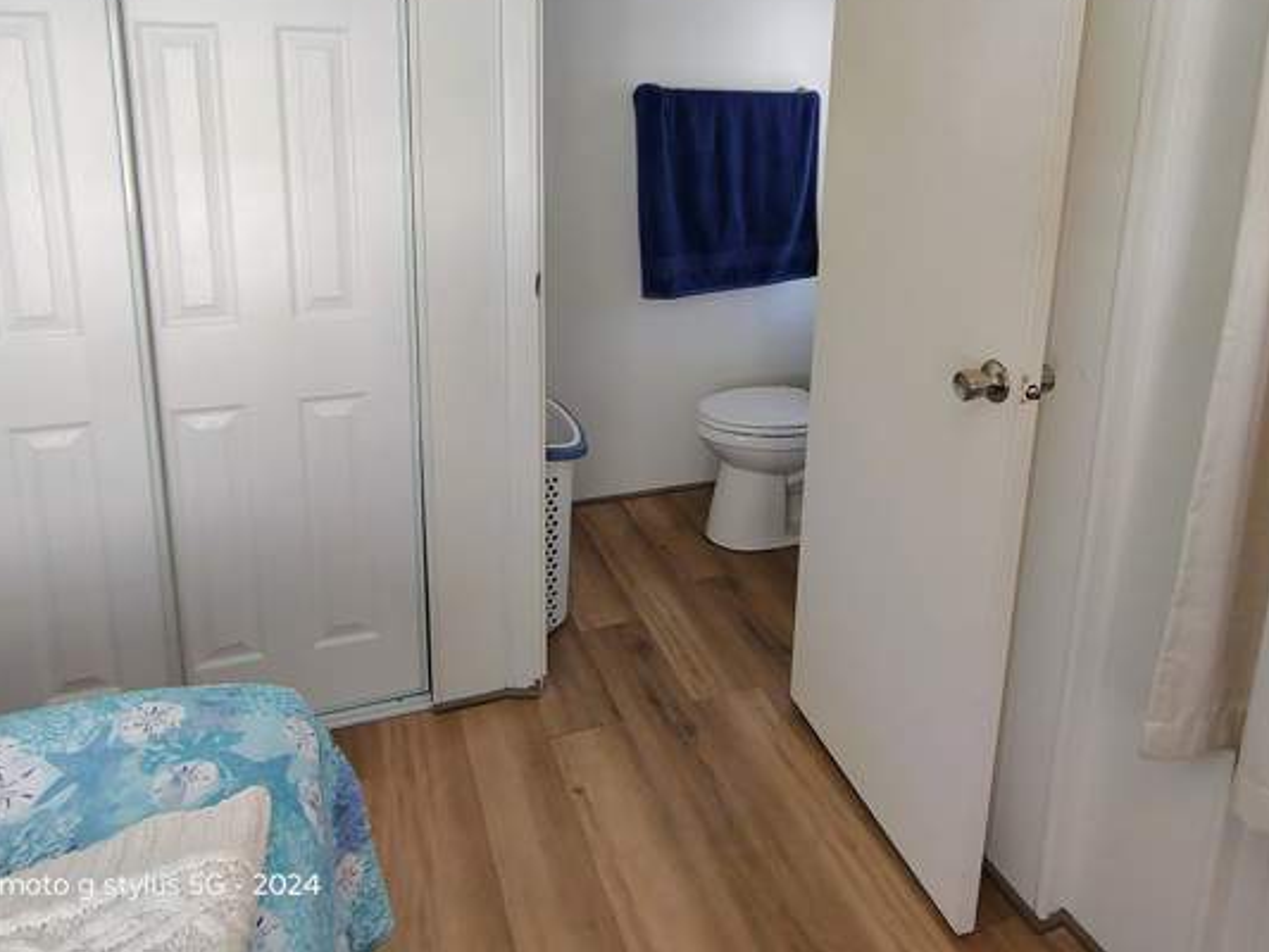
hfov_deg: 71.6
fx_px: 880
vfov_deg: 54.6
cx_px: 638
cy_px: 259
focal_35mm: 24
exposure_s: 1/40
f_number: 2.2
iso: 403
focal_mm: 2.13
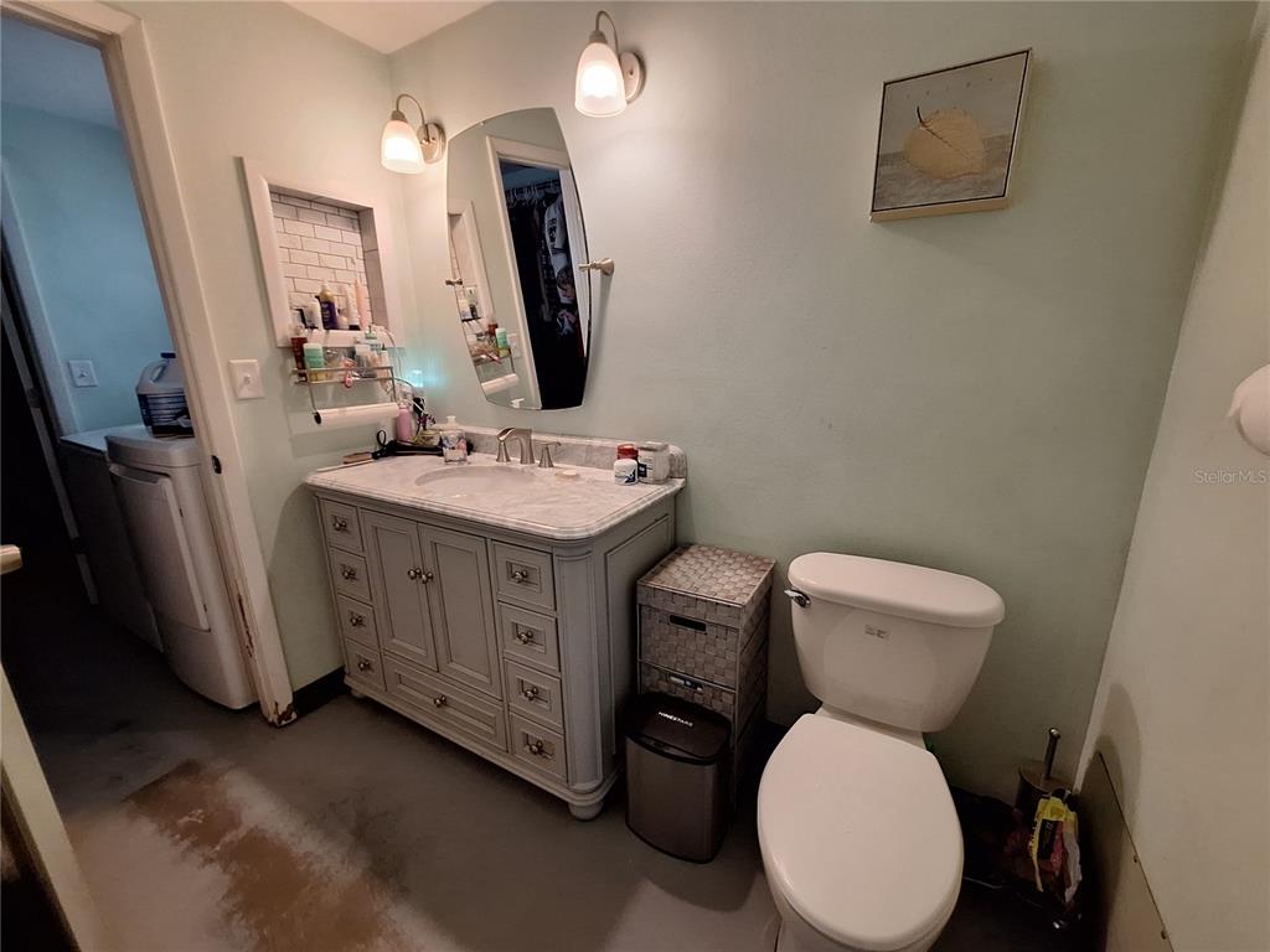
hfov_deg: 106.2
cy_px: 476
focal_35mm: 13
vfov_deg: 89.9
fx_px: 477
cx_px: 635
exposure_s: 1/40
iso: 100
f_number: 2.2
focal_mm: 1.74
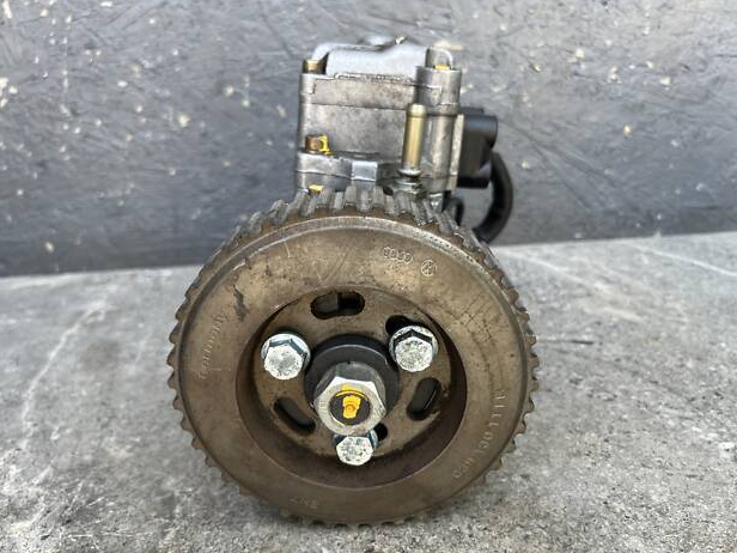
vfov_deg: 51.4
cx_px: 355
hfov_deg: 65.3
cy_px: 275
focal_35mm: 27
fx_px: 575
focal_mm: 5.1
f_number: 1.6
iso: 40
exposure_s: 1/121
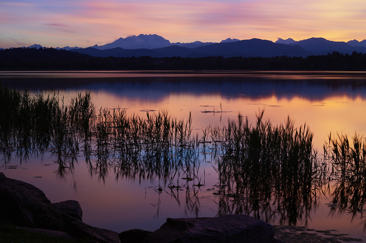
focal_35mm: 58
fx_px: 589
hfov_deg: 34.5
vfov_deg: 23.4
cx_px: 183
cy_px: 122
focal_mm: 58
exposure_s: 635
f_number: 13
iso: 100
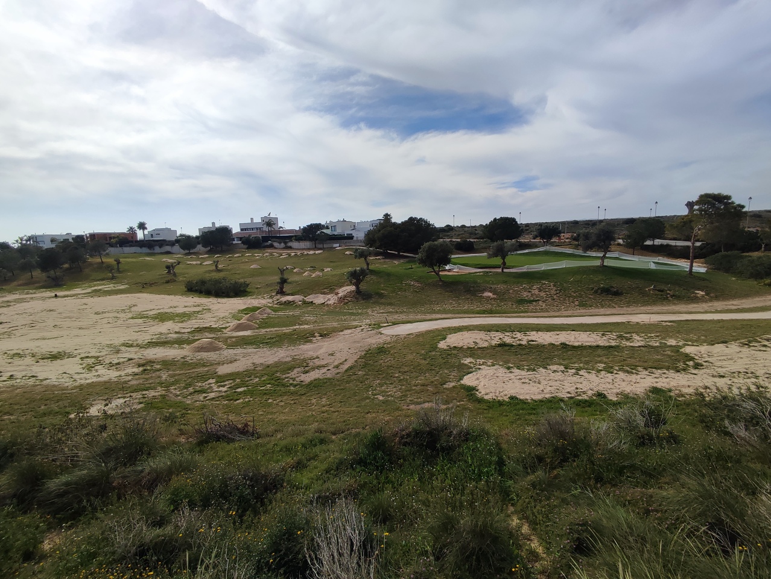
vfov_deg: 78.2
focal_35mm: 16
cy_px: 290
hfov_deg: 94.5
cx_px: 386
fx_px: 357
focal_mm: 1.65
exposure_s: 1/2724
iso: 50
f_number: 2.2
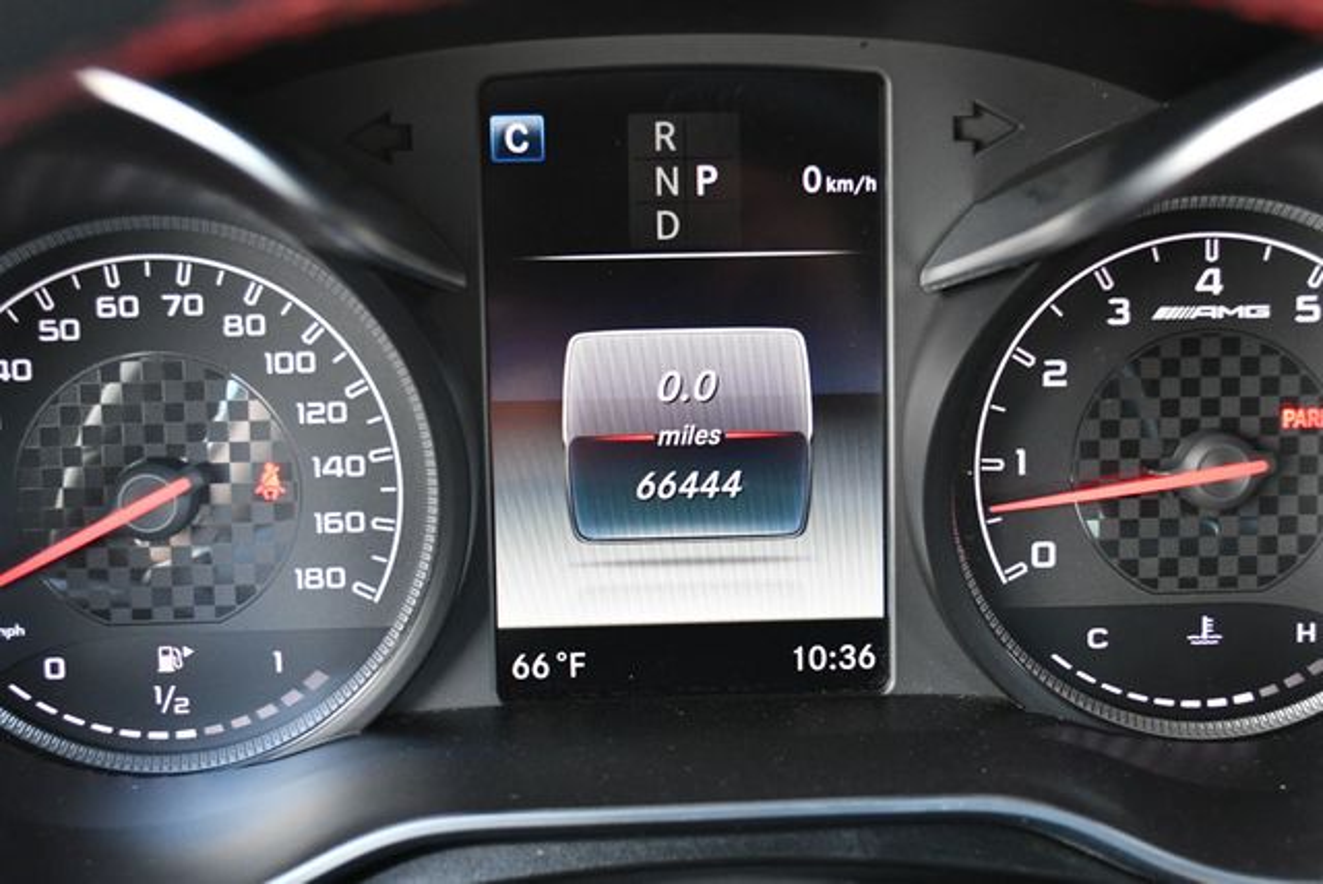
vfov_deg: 23.4
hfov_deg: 34.5
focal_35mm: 58
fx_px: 2133
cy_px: 442
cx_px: 662
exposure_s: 1/125
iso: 1600
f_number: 4.5
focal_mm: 29
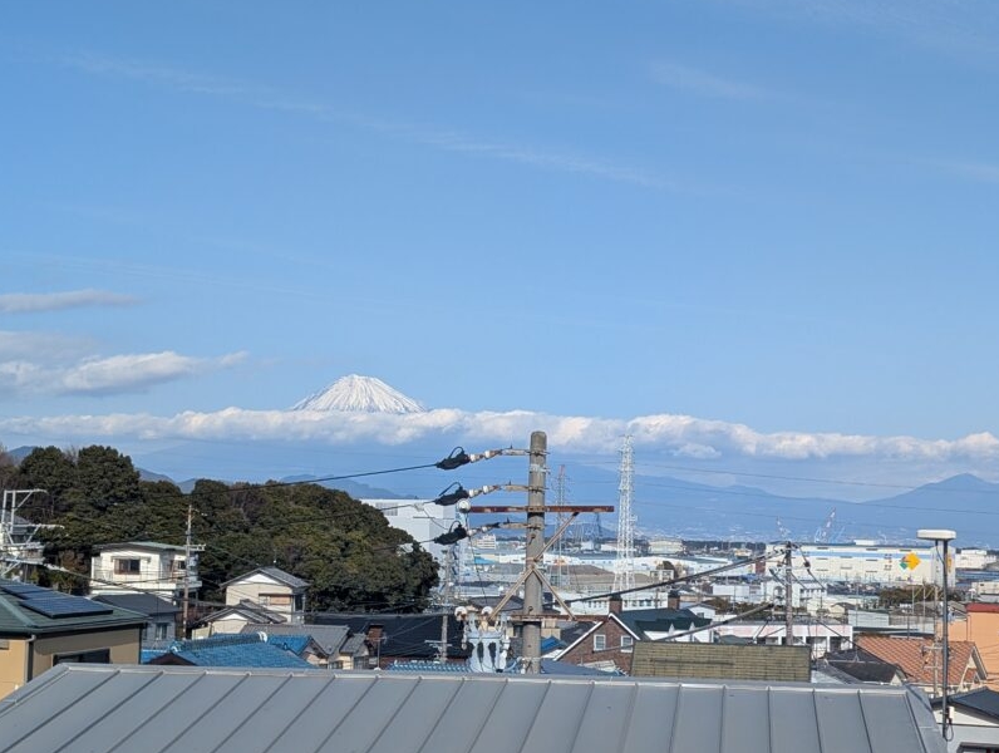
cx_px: 595
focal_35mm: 63
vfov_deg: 23.3
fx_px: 1821
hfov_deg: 30.6
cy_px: 447
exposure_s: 1/1497
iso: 24
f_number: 1.68
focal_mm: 6.9
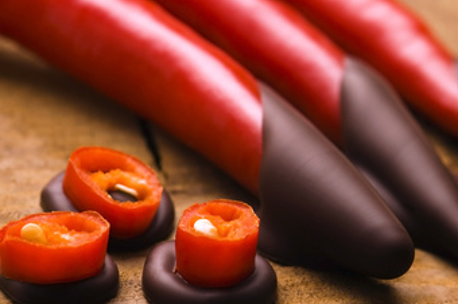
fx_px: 2499
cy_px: 188
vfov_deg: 7.0
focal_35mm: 197
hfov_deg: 10.5
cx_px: 261
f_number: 9
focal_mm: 105
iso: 200
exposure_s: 1/60
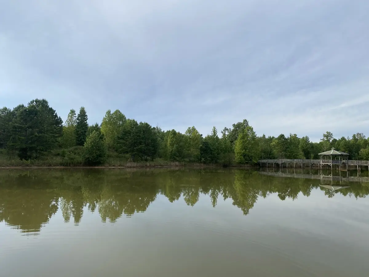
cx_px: 184
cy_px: 138
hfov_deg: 67.3
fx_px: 277
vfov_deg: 53.1
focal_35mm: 26
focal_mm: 4.25
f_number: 1.8
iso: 32
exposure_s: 1/1072
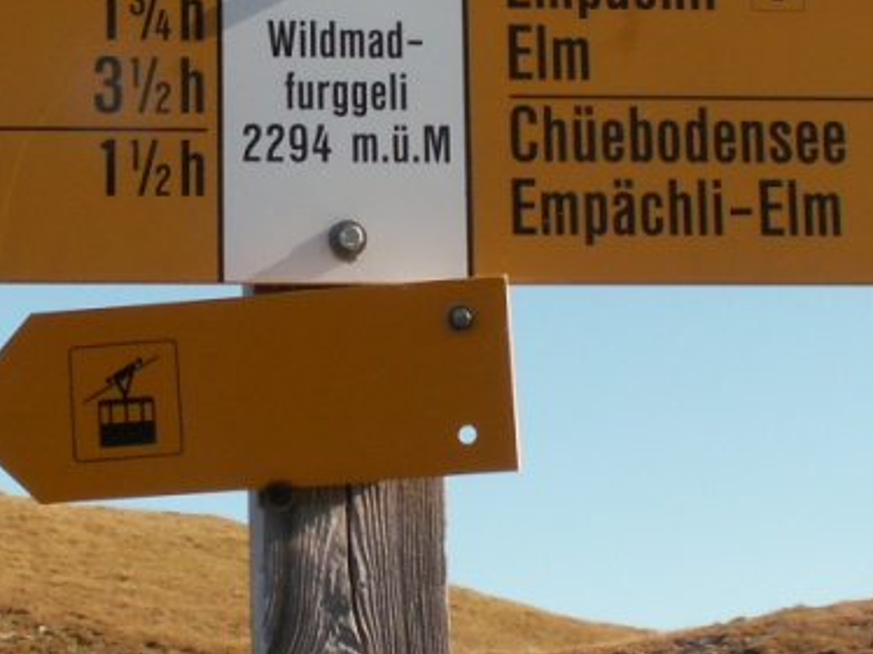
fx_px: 3176
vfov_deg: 11.7
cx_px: 292
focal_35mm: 126
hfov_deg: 15.6
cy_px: 121
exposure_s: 1/125
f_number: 8
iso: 50
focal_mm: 7.73
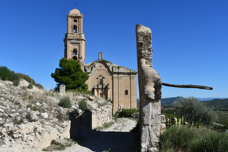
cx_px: 114
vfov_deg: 36.9
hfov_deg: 53.1
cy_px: 76
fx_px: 228
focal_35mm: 36
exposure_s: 1/250
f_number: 11
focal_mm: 24
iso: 100
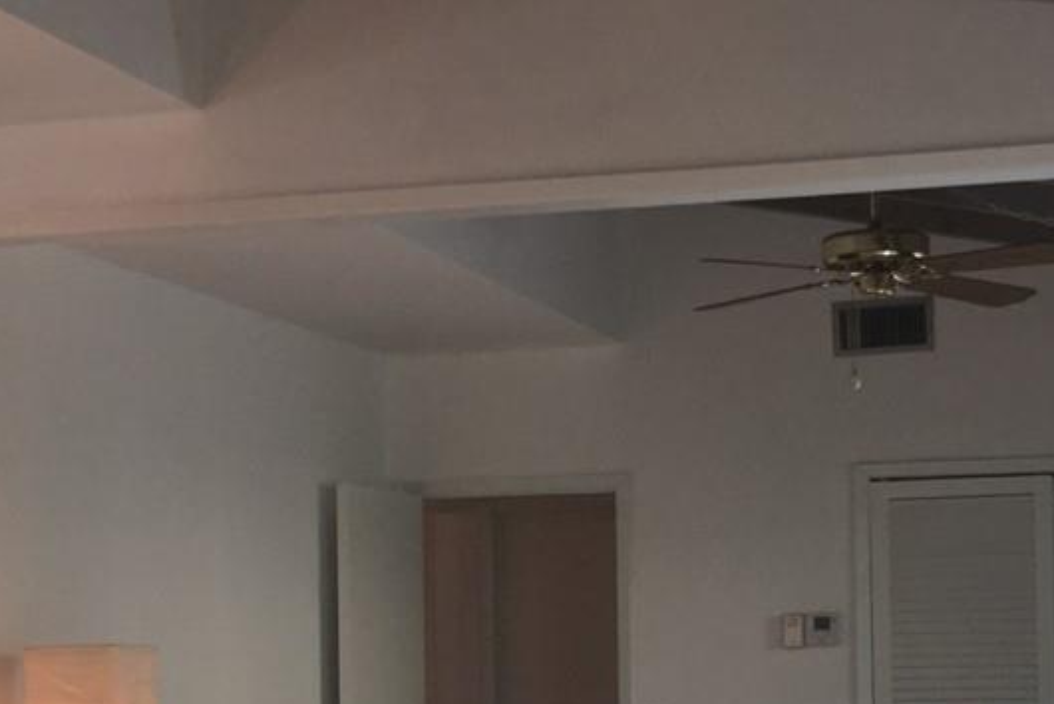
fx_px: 2666
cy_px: 650
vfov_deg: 14.9
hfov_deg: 22.3
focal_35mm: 91
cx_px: 406
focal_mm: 4.15
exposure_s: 1/30
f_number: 2.2
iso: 25
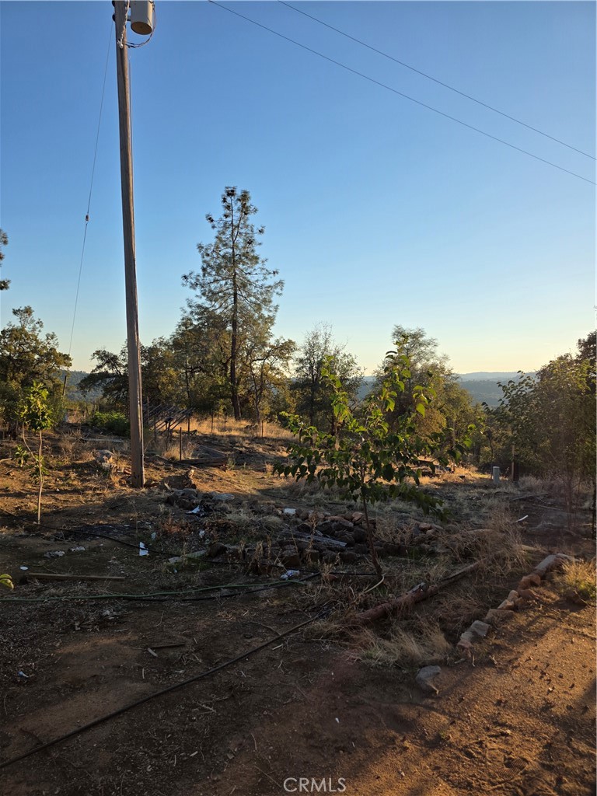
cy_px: 398
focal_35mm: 23
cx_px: 298
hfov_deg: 58.9
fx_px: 529
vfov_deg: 73.9
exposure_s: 1/3143
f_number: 1.7
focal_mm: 6.3
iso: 80
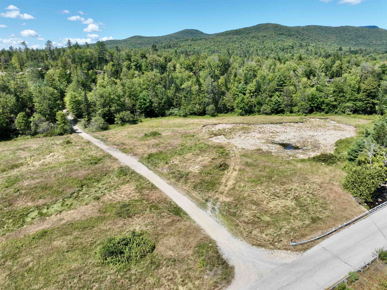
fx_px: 268
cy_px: 145
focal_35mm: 24
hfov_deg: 71.6
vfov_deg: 56.8
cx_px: 194
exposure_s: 1/1600
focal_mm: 12.29
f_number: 2.8
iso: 110
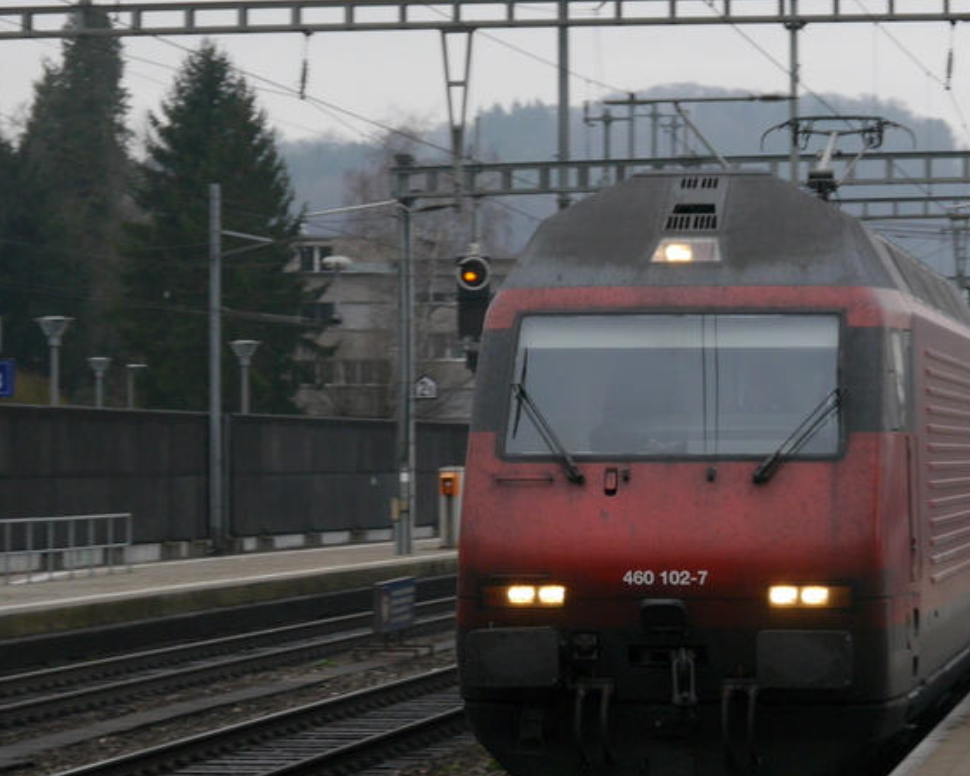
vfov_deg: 8.8
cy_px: 359
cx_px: 606
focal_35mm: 176
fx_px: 5052
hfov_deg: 11.0
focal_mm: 42
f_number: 5.6
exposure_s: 1/80
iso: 200
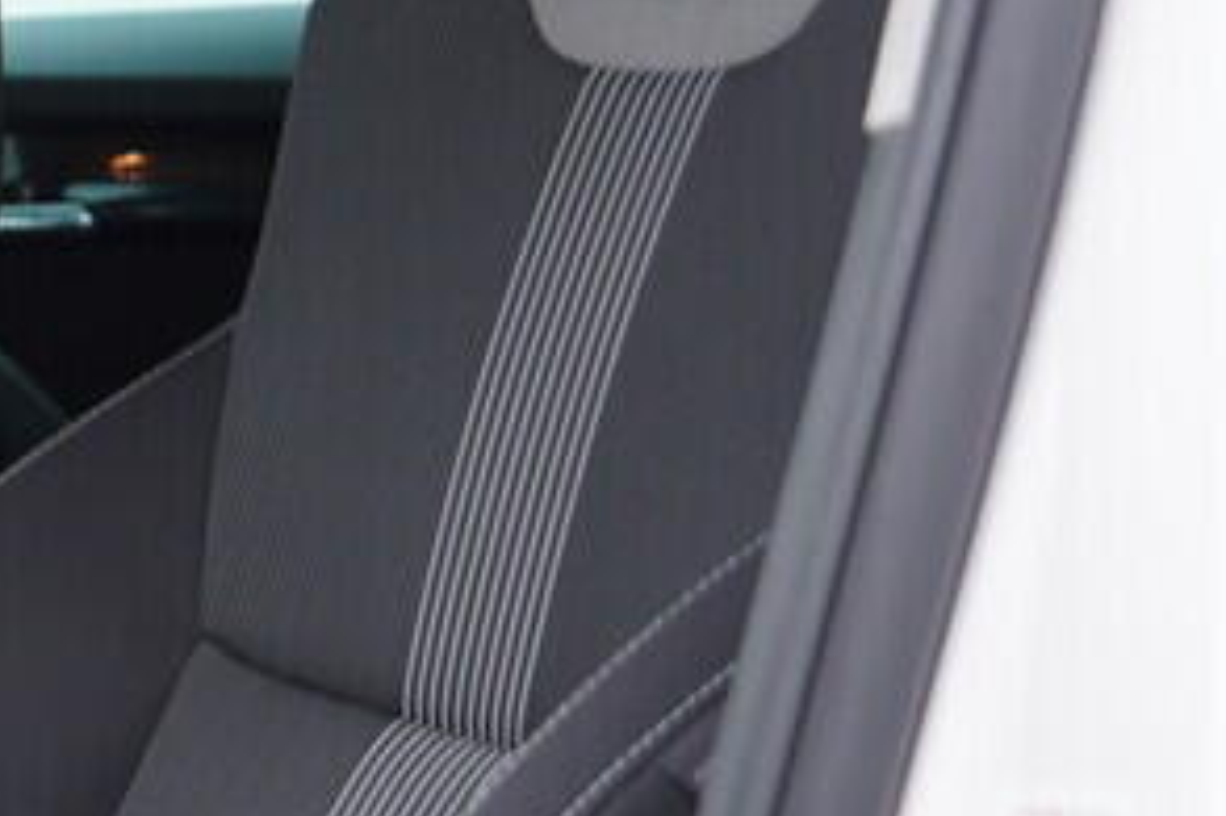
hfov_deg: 14.6
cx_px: -879
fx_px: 4288
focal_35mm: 126
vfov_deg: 10.7
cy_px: 981
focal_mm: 24
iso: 125
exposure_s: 1/40
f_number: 2.8
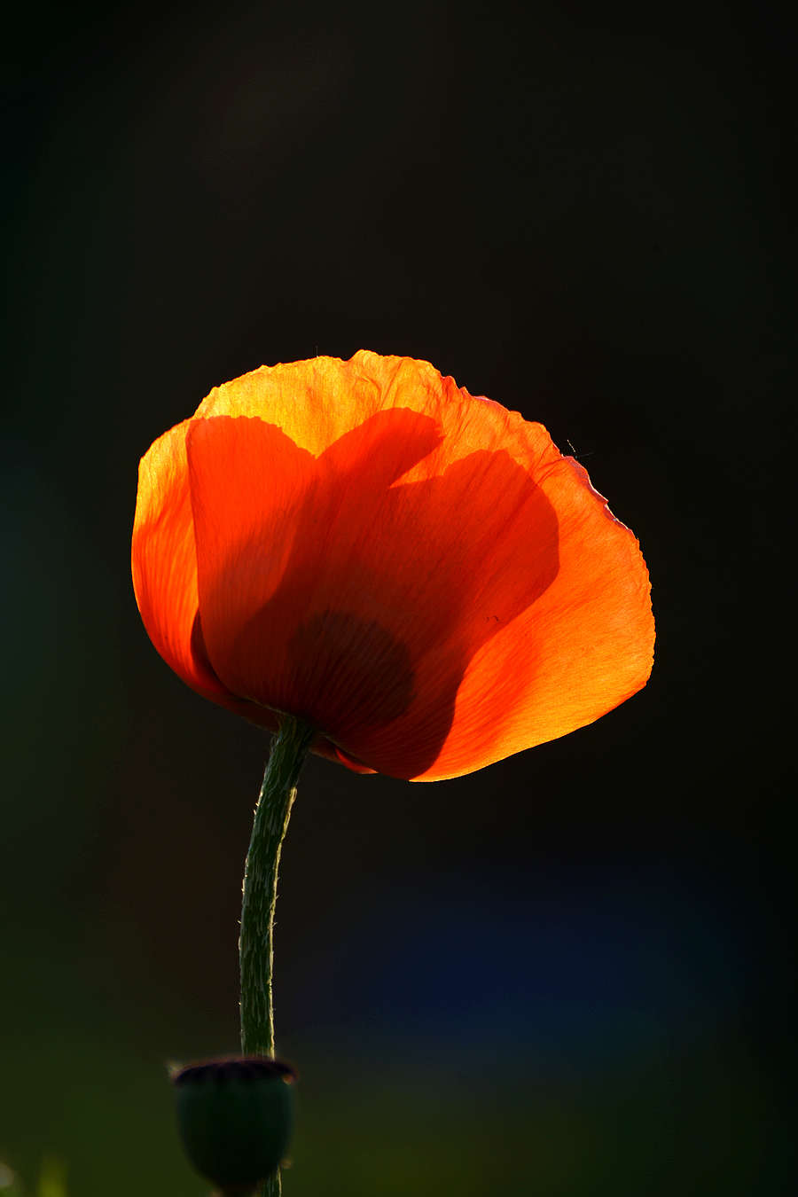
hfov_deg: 4.6
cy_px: 598
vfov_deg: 6.9
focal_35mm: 300
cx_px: 399
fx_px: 9974
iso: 100
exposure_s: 1/160
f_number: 7.1
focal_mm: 300
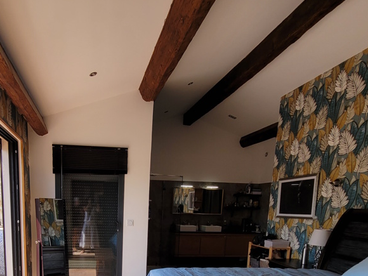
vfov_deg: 47.8
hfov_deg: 65.5
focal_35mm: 26
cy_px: 247
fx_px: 276
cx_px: 122
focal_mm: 1.74
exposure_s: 1/391
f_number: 2.2
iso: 40
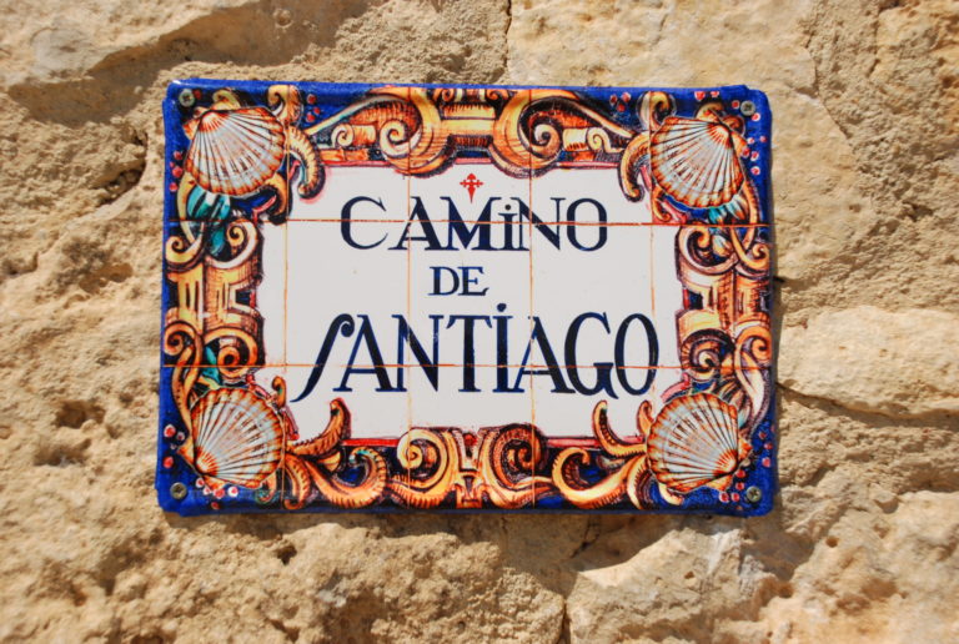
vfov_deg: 23.9
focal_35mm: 57
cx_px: 480
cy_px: 322
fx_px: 1522
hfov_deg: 35.0
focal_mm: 38
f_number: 6.3
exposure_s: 1/2500
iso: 400
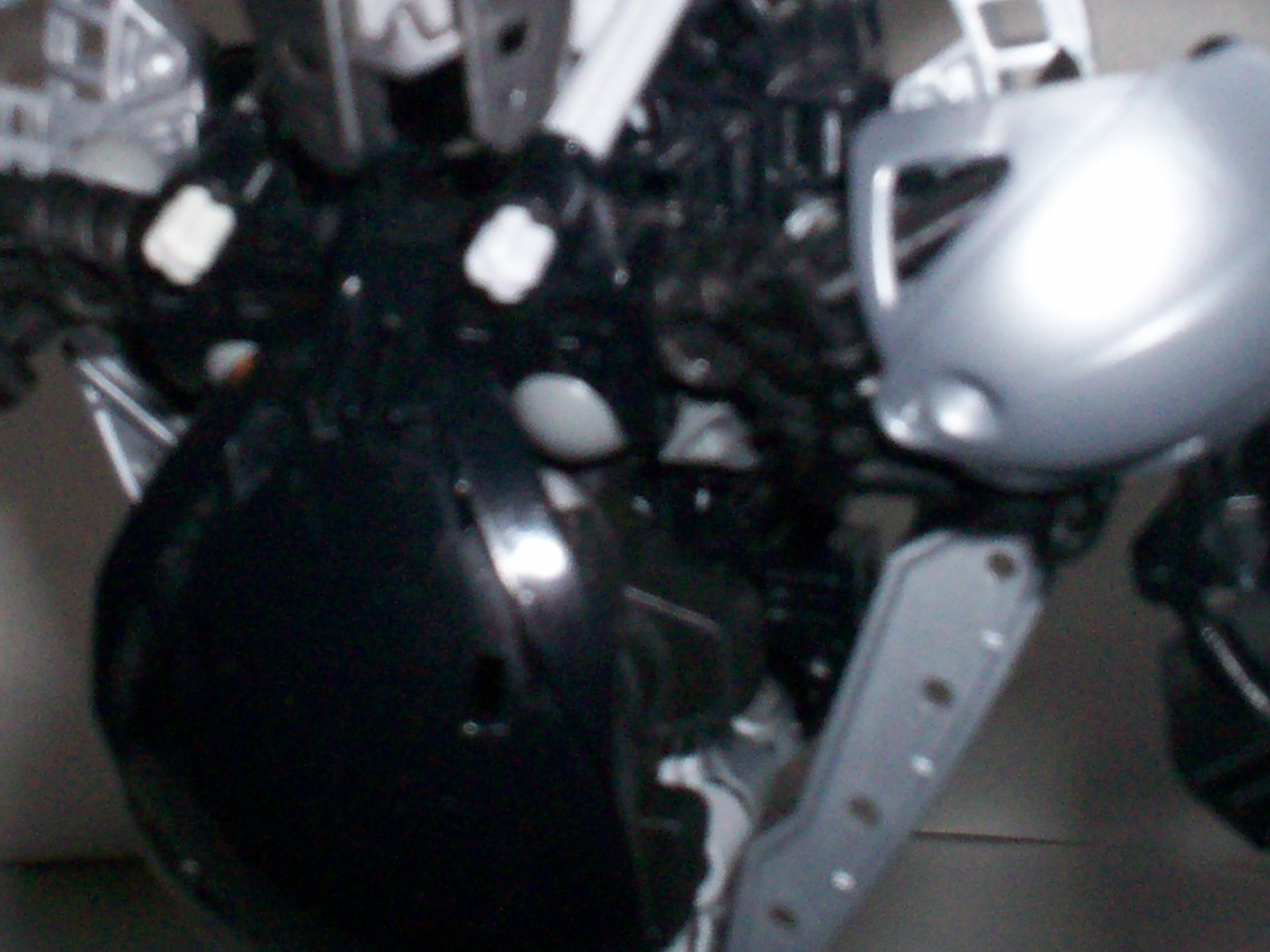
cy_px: -122
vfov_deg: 17.3
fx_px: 3008
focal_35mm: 82
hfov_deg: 23.8
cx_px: 448
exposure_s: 1/60
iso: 140
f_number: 4.5
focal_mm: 6
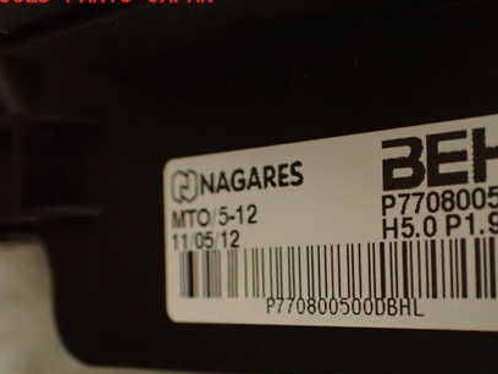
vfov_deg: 27.3
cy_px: 254
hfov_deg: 35.6
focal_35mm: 53
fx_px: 762
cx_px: 358
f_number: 2.5
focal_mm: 6.37
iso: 800
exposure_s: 1/30
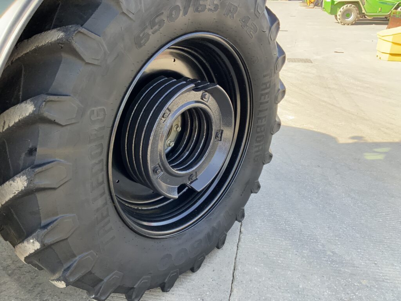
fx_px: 336
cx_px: 200
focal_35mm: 29
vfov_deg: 48.2
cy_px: 150
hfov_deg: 61.7
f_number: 1.8
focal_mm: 3
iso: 16
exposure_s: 1/248
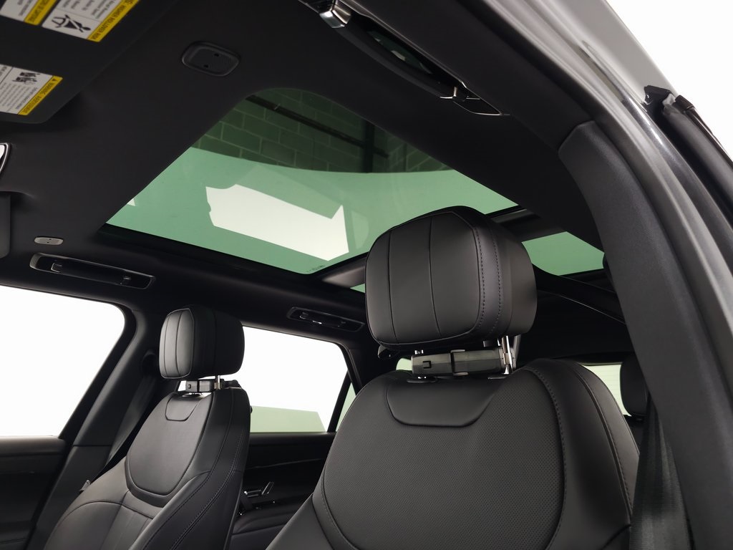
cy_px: 275
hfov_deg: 73.9
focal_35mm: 23
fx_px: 487
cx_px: 366
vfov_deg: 58.9
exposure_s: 1/60
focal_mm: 6.3
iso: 250
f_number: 1.7
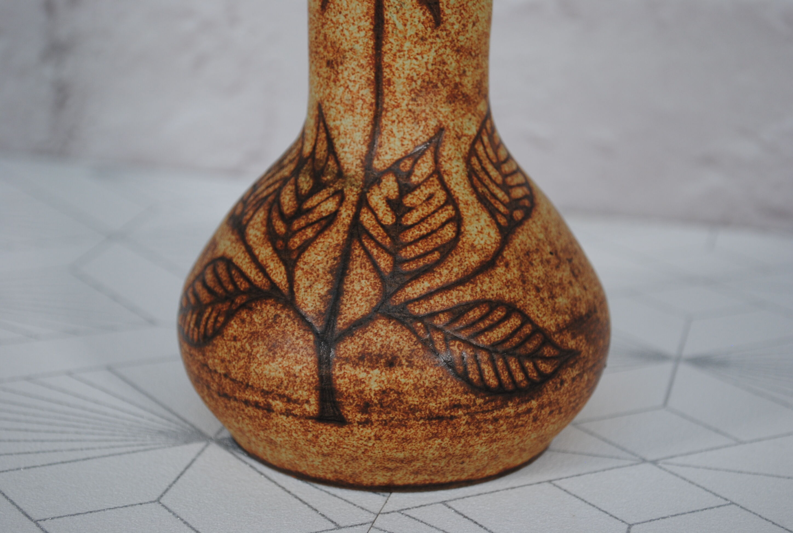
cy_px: 266
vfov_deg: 16.6
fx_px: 1821
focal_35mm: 82
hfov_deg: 24.6
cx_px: 396
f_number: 5.6
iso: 200
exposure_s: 1/80
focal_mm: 55
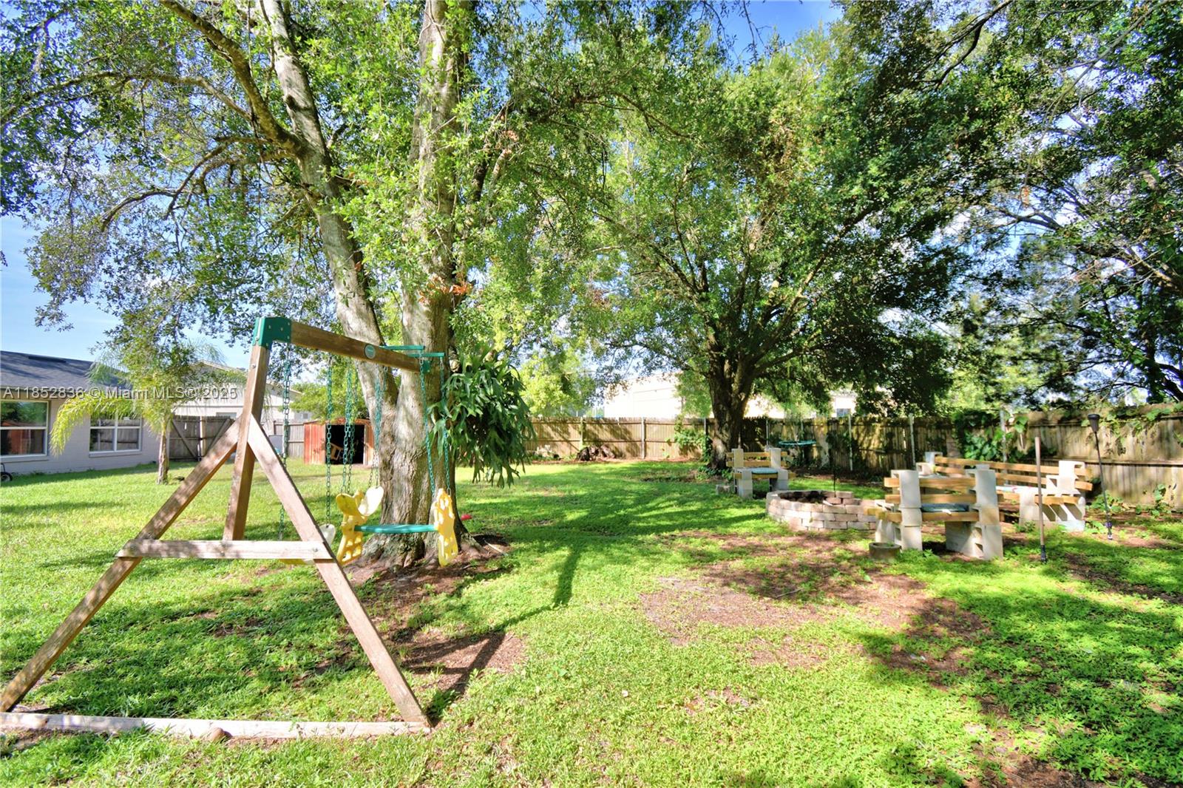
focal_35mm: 15
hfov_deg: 100.4
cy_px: 394
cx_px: 592
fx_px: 493
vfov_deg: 77.3
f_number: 4.5
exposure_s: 1/500
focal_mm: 10
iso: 180
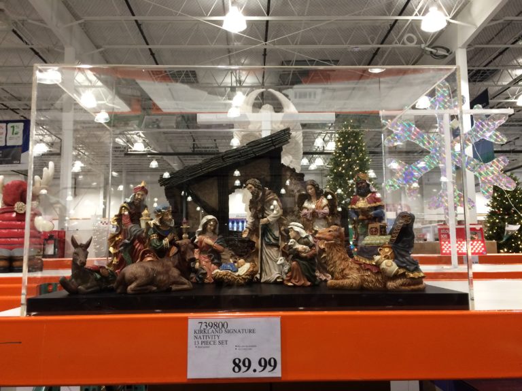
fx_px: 437
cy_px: 196
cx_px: 261
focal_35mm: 29
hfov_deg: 61.7
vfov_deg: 48.2
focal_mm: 4.15
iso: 100
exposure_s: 1/30
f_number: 2.2
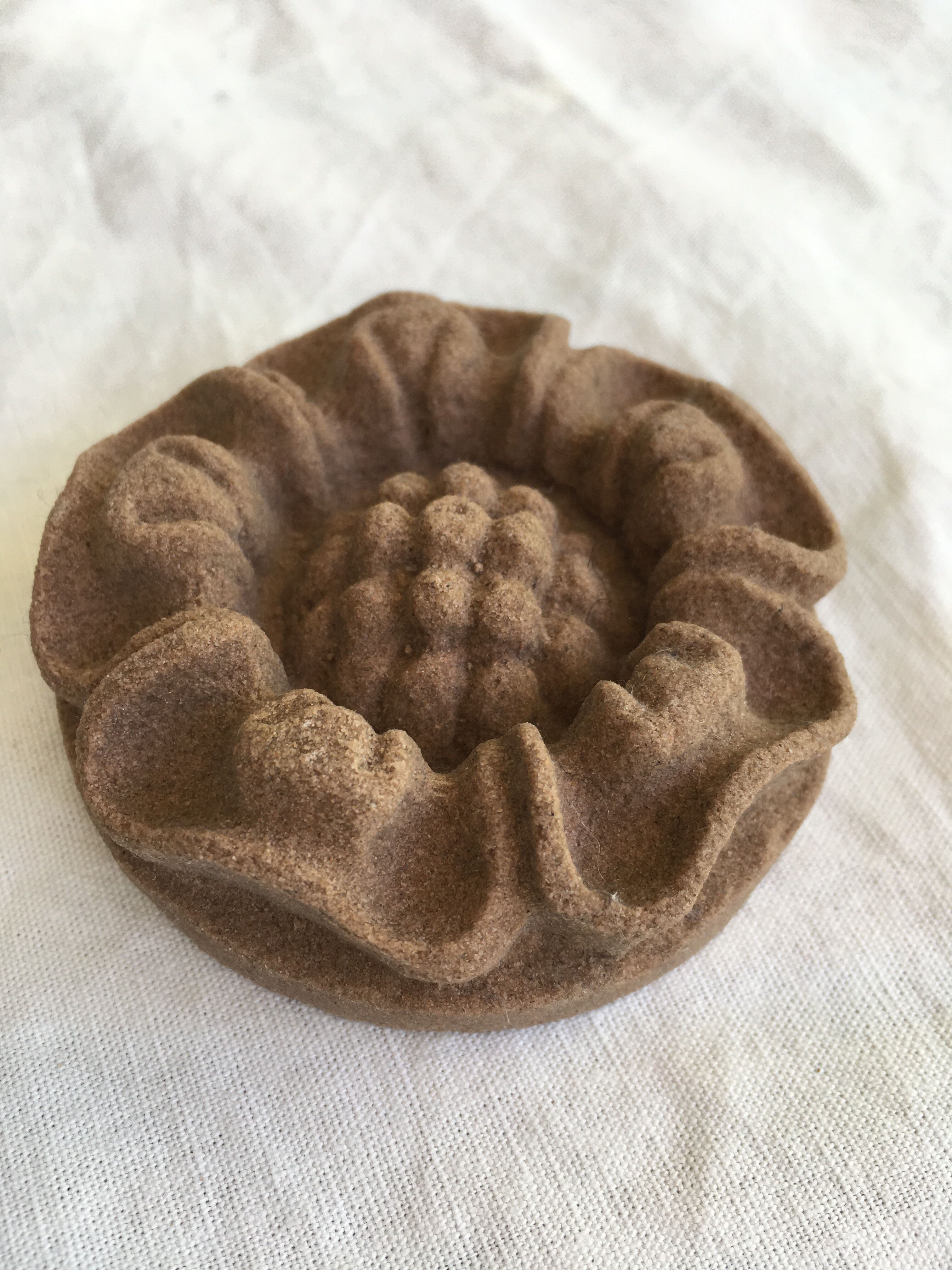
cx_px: 476
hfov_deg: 48.2
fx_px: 1063
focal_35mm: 29
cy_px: 635
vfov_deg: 61.7
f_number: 2.2
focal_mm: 4.15
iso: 32
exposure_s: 1/100
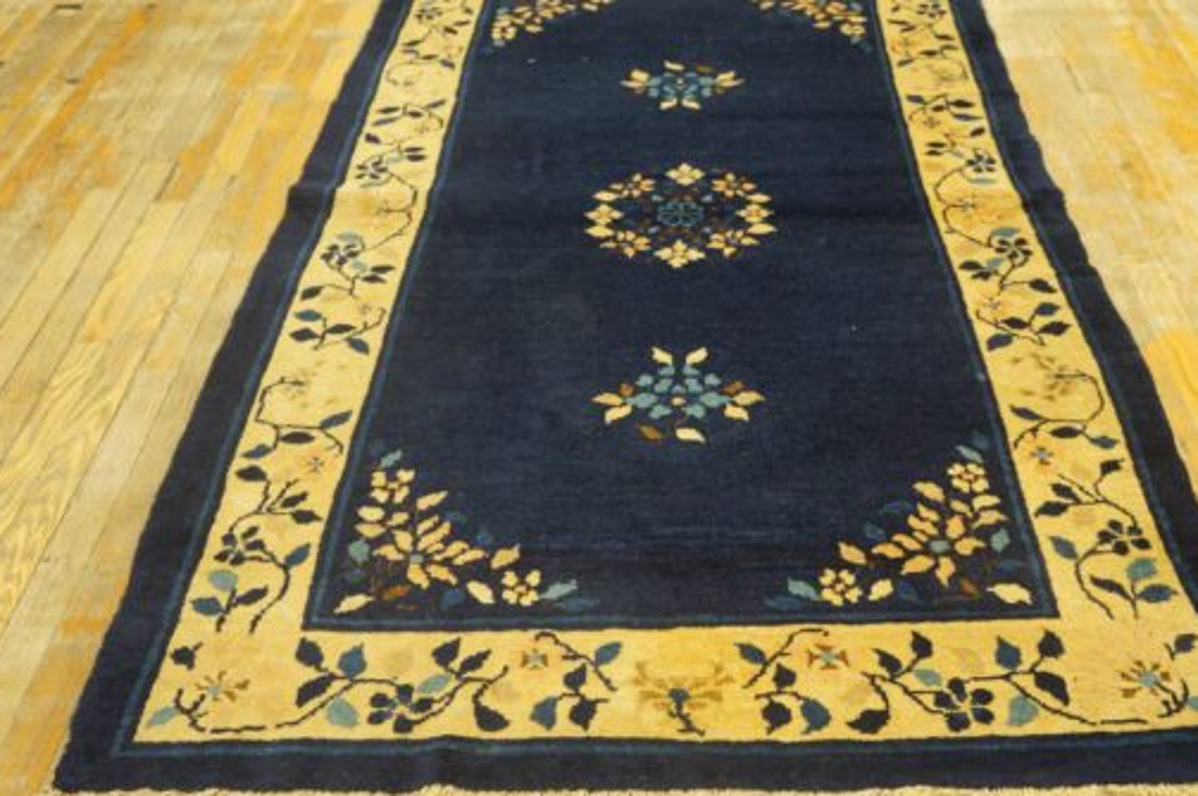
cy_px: 361
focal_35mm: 38
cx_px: 686
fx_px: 1250
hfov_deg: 51.0
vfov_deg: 35.3
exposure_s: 1/60
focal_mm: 21
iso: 1600
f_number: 4
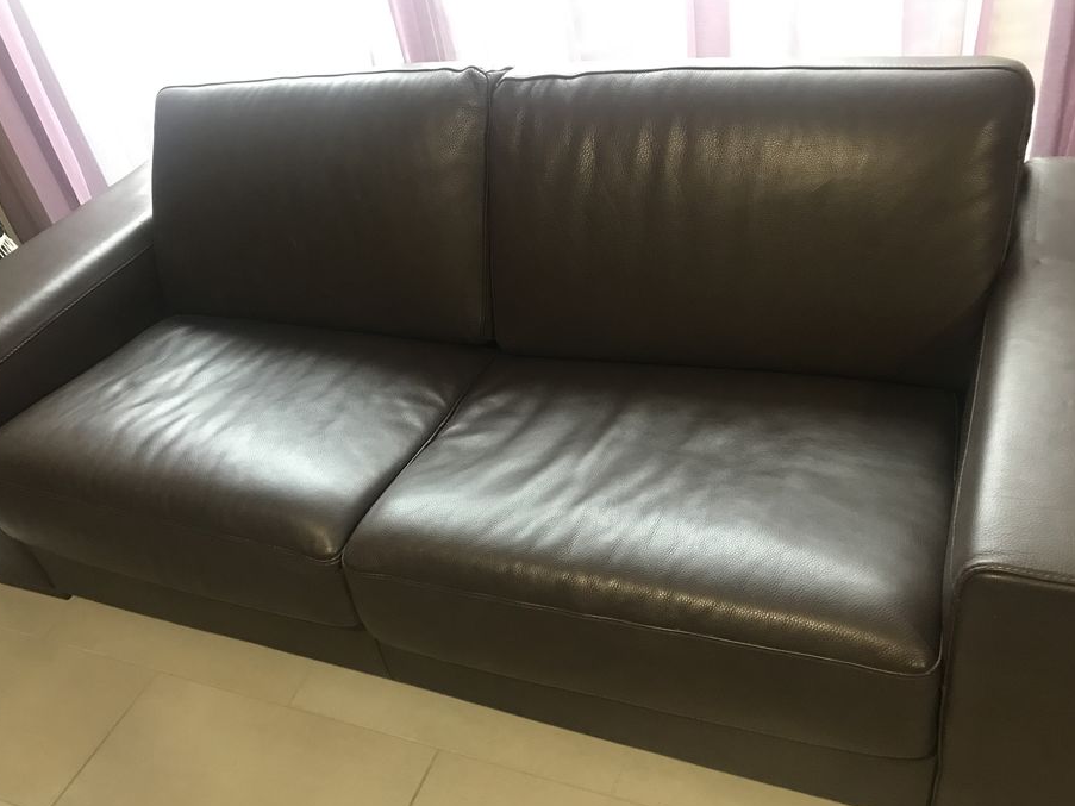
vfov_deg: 45.4
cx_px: 520
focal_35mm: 31
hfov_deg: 58.3
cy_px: 439
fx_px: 963
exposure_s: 1/17
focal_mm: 3.99
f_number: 1.8
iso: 100
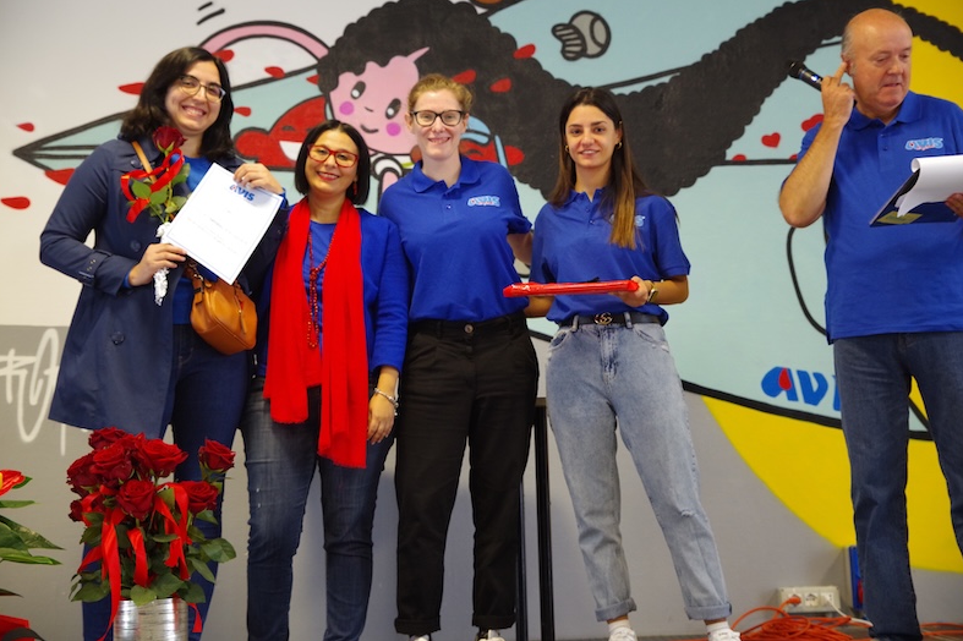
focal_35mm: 59
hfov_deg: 33.9
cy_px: 316
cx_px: 486
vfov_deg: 23.0
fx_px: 1578
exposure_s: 1/80
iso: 3200
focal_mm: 58
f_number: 4
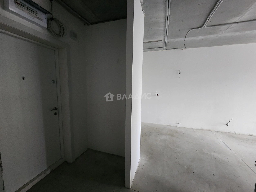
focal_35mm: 13
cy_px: 96
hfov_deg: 106.2
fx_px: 96
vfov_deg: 89.9
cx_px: 128
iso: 800
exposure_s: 1/25
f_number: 2.2
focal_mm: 2.2
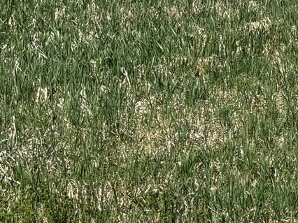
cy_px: -299
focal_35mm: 125
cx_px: 306
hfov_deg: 15.5
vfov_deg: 10.4
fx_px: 1075
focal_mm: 5.96
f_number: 1.6
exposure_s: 1/4255
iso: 50
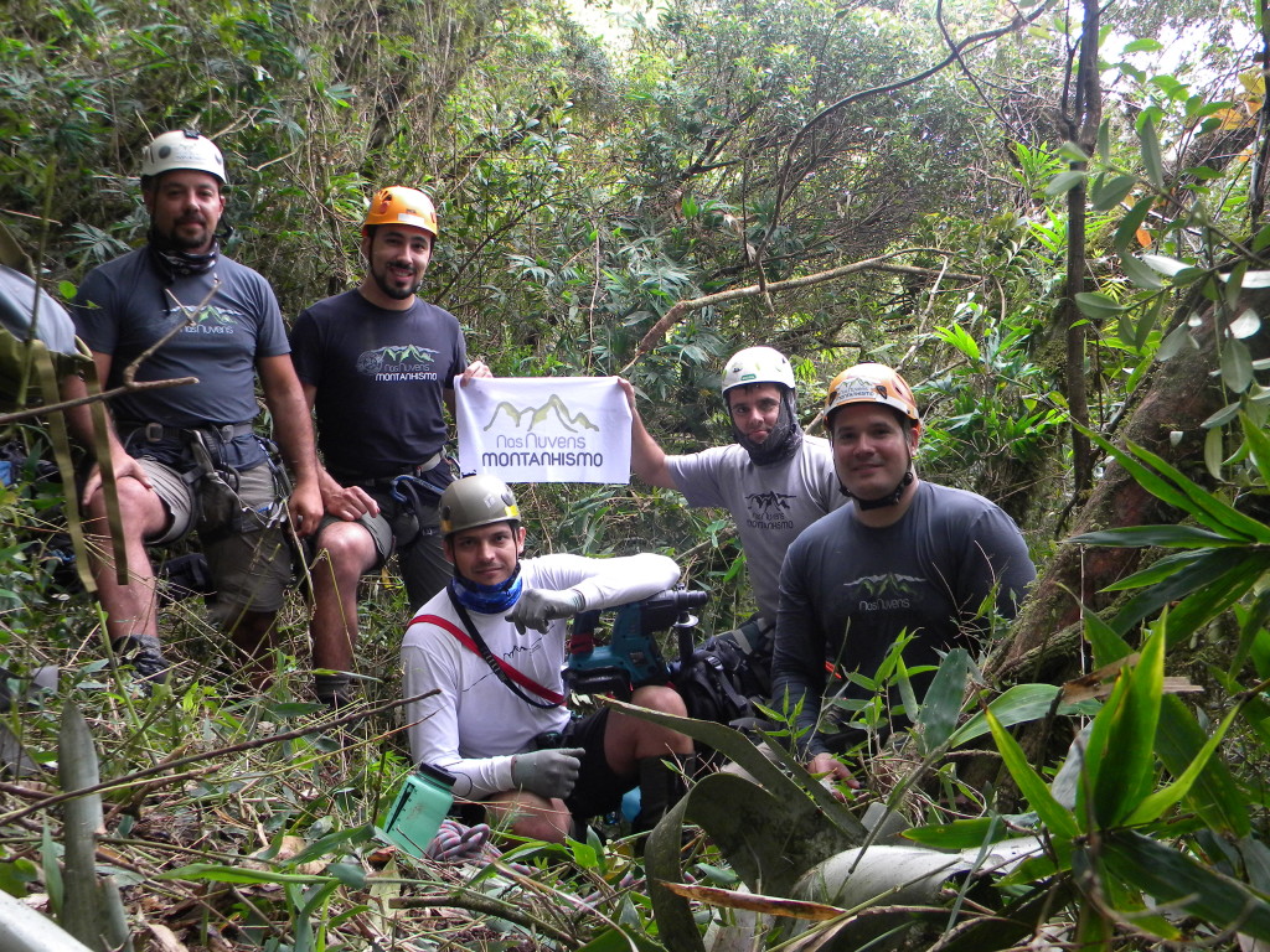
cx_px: 635
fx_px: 1321
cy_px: 476
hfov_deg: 51.4
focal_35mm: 36
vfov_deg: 39.7
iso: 218
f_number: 3.7
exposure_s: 1/62.3
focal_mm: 6.4
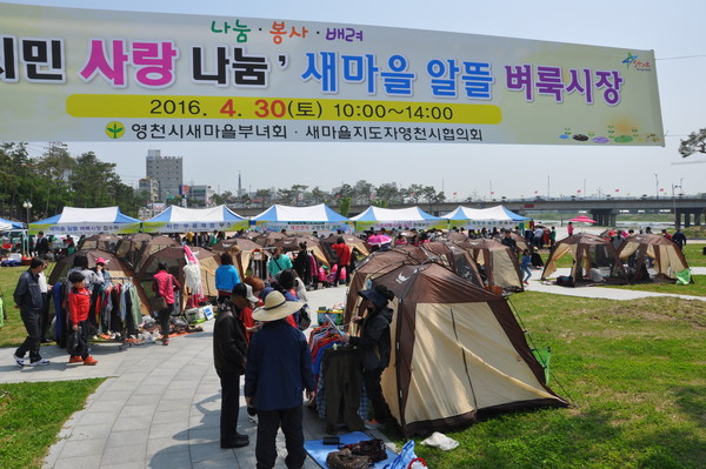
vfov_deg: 47.9
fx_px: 529
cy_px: 234
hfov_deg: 67.4
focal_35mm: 27
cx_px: 353
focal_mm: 18
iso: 200
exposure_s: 1/200
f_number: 14
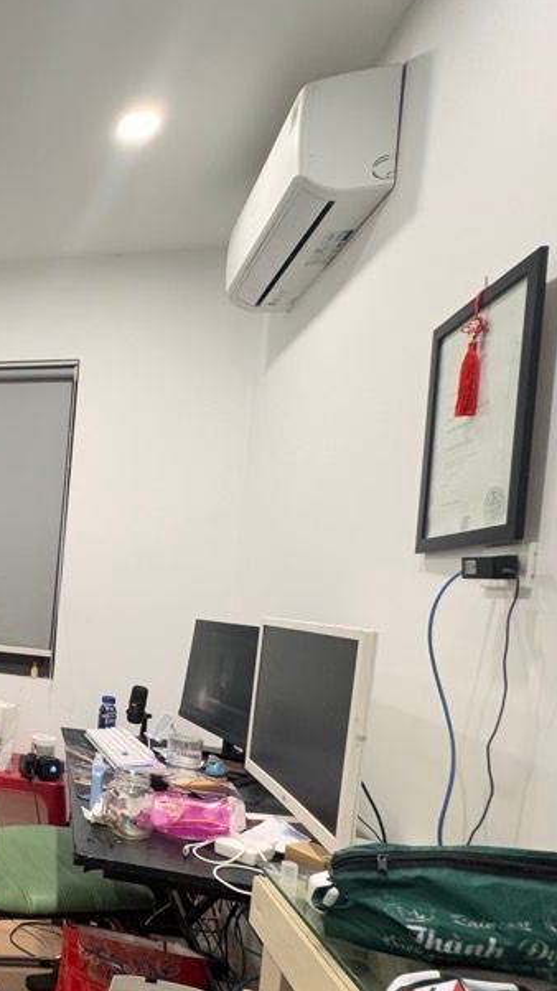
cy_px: 597
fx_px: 683
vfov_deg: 71.1
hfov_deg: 32.5
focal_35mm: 26
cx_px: -178
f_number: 2.2
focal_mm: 2.22
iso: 200
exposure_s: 1/54
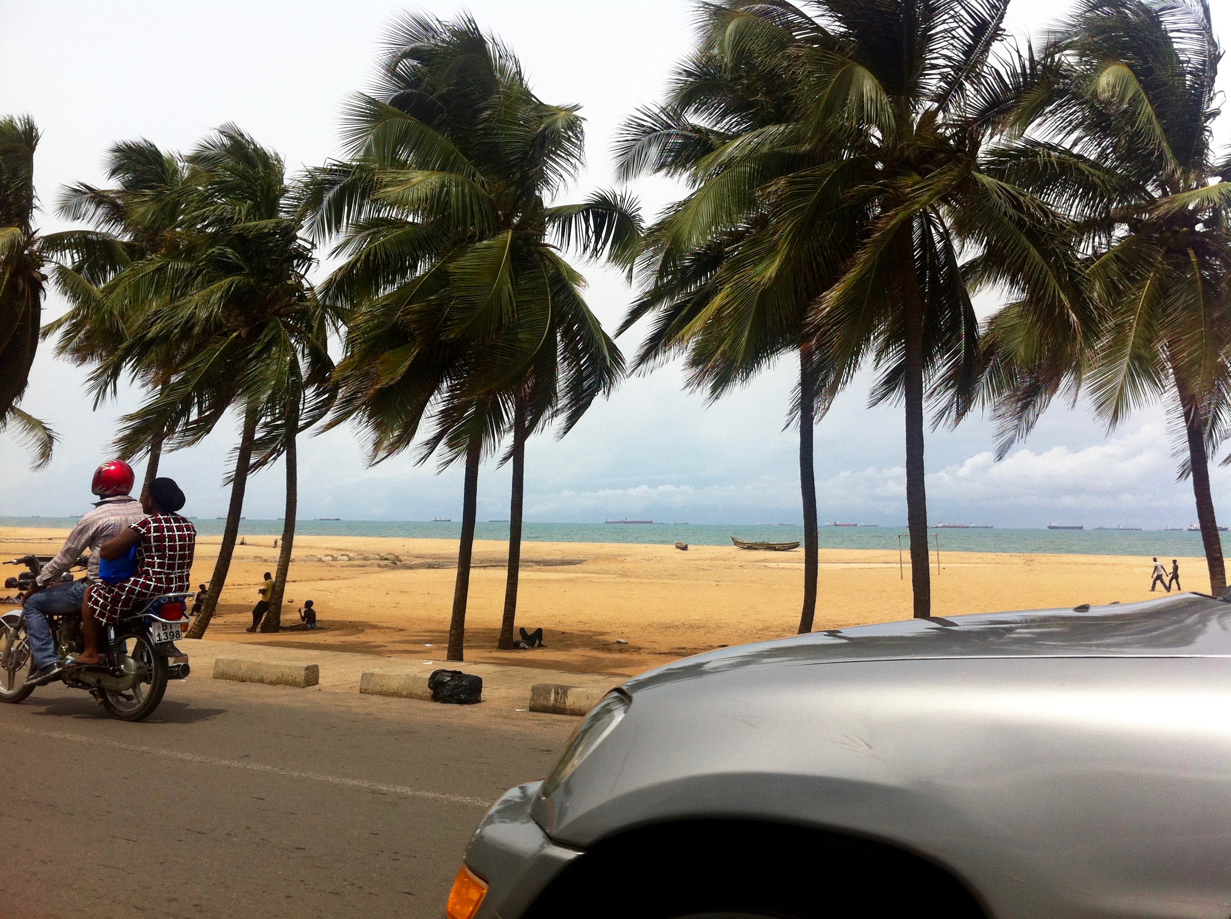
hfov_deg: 52.7
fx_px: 1243
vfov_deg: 40.6
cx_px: 616
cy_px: 460
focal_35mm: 35
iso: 80
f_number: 2.8
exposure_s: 1/1885
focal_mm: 3.85
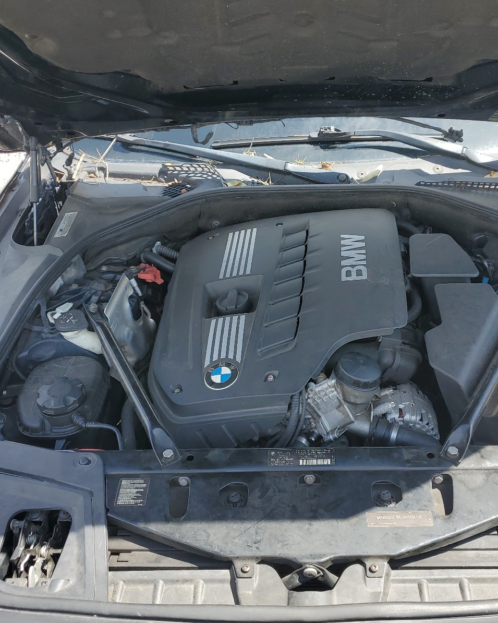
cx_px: 296
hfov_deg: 43.2
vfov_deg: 52.8
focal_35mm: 34
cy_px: 312
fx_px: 626
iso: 50
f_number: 1.5
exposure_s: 1/769
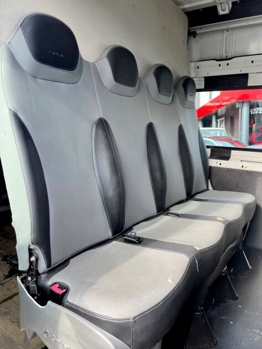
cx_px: 131
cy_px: 174
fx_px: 262
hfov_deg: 53.1
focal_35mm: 26
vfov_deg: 67.3
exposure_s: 1/204
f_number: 1.5
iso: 40
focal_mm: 5.7
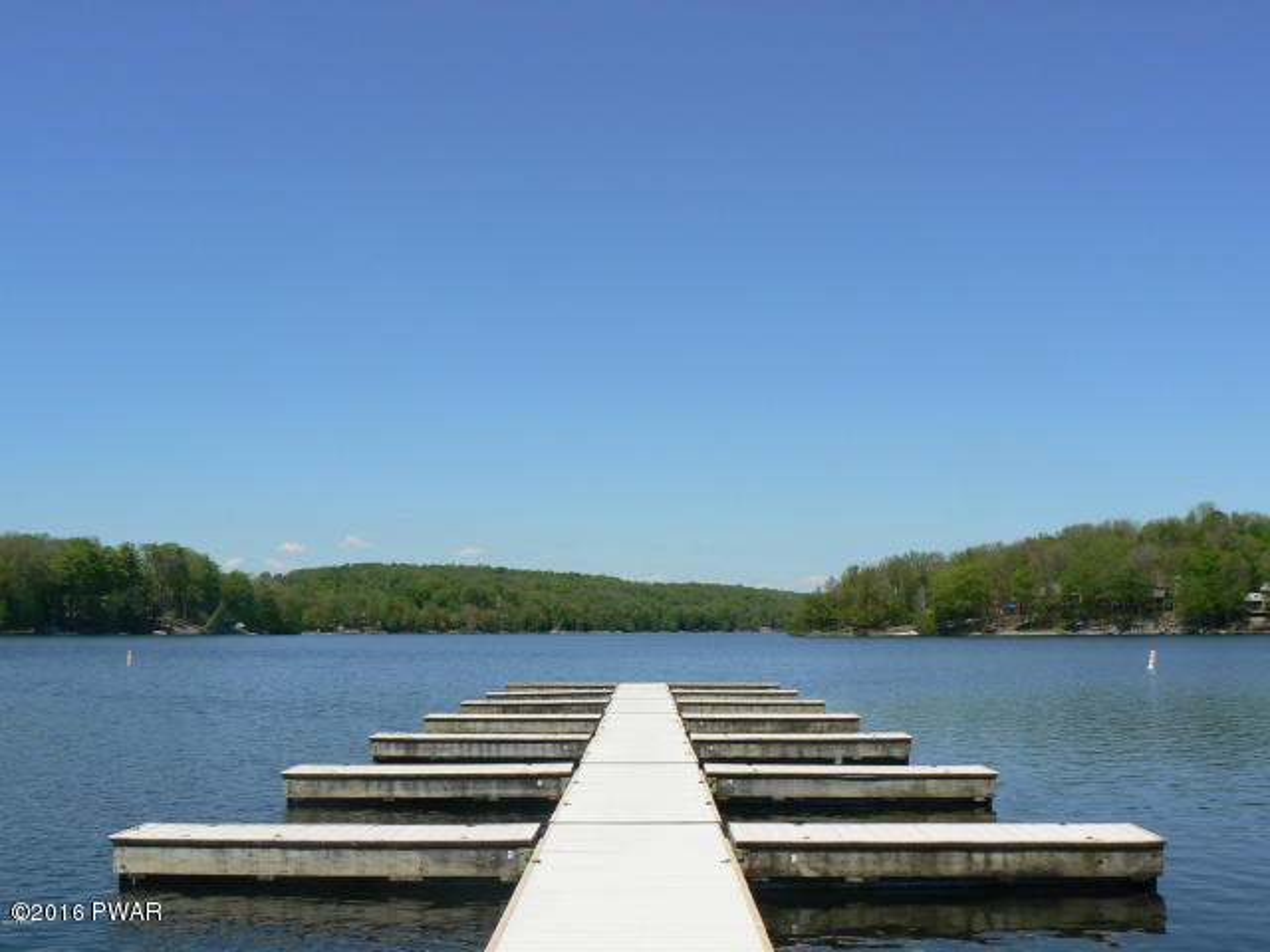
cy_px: 476
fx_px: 1321
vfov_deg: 39.7
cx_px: 635
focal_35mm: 36
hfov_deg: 51.4
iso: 80
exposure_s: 1/400
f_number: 6.3
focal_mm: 6
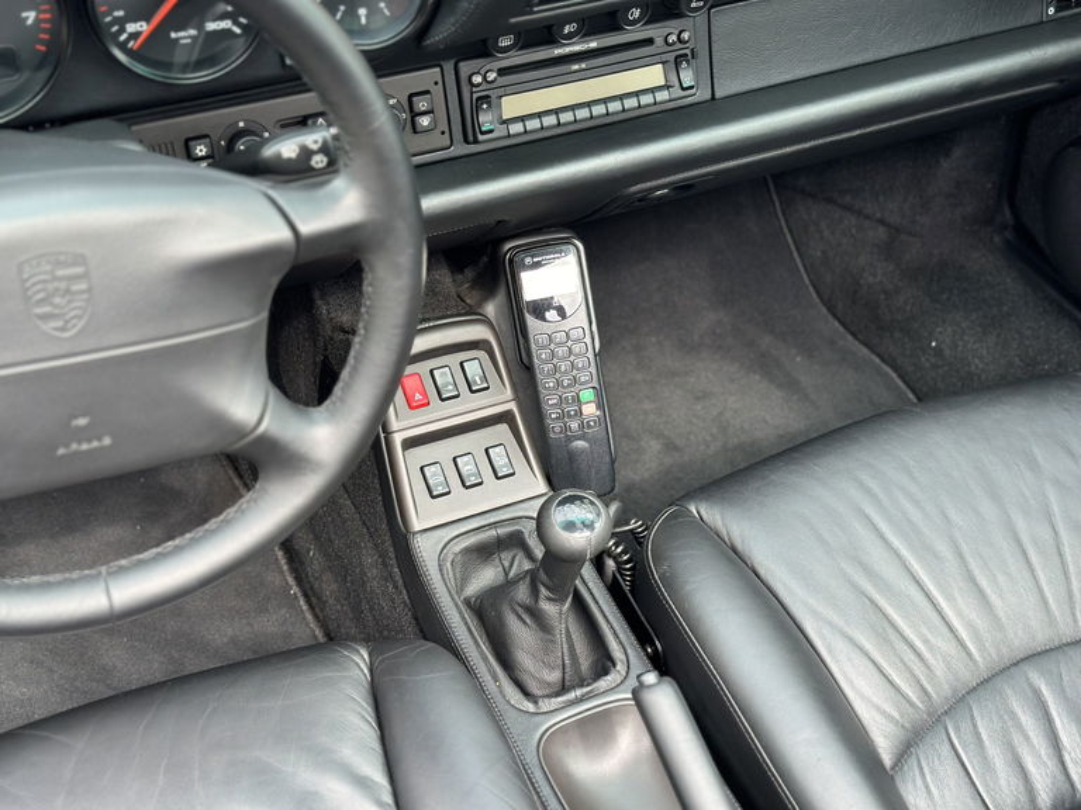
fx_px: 1499
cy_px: 405
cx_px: 540
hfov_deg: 39.7
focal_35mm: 48
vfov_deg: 30.3
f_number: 1.78
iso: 80
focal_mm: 6.86
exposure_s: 1/192
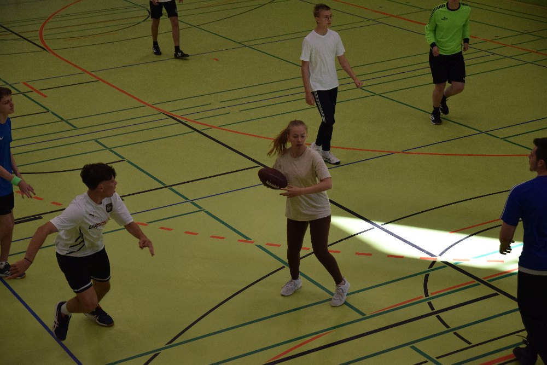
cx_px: 274
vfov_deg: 18.2
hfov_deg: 27.0
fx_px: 1140
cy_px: 182
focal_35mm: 75
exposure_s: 1/500
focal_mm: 50
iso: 1100
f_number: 3.8
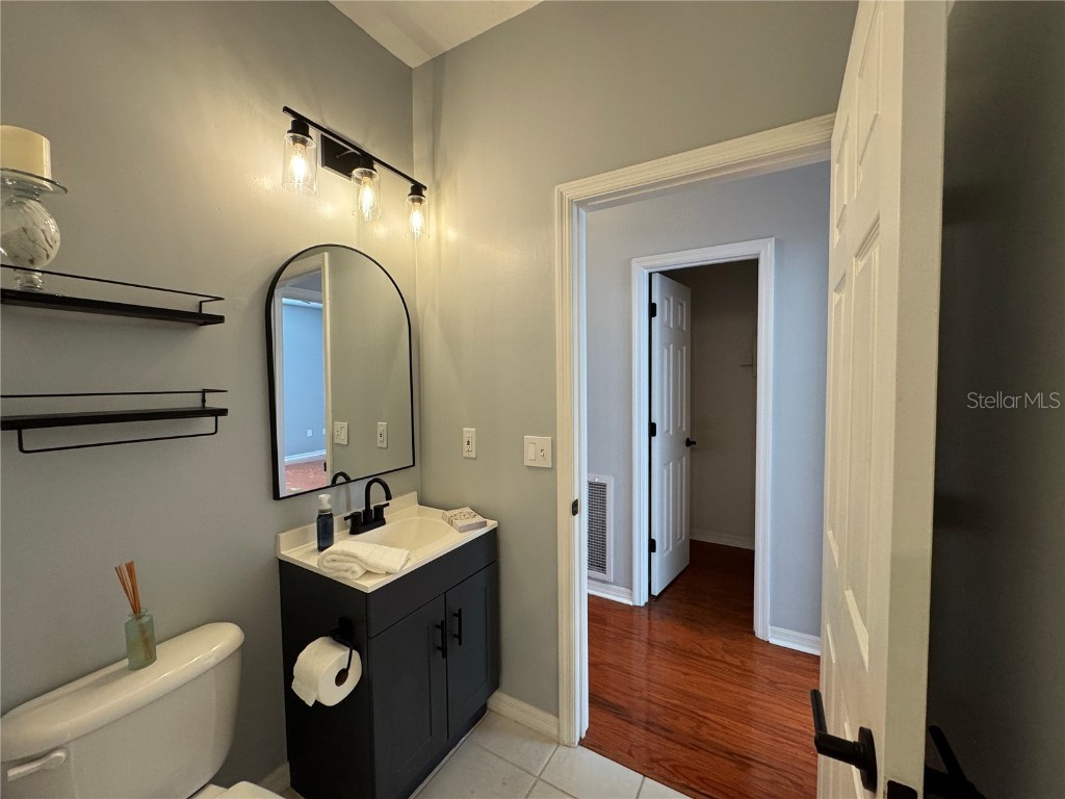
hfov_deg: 102.1
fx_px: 431
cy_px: 400
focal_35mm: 14
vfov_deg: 85.7
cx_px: 532
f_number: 2.2
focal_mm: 2.22
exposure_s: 1/120
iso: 250
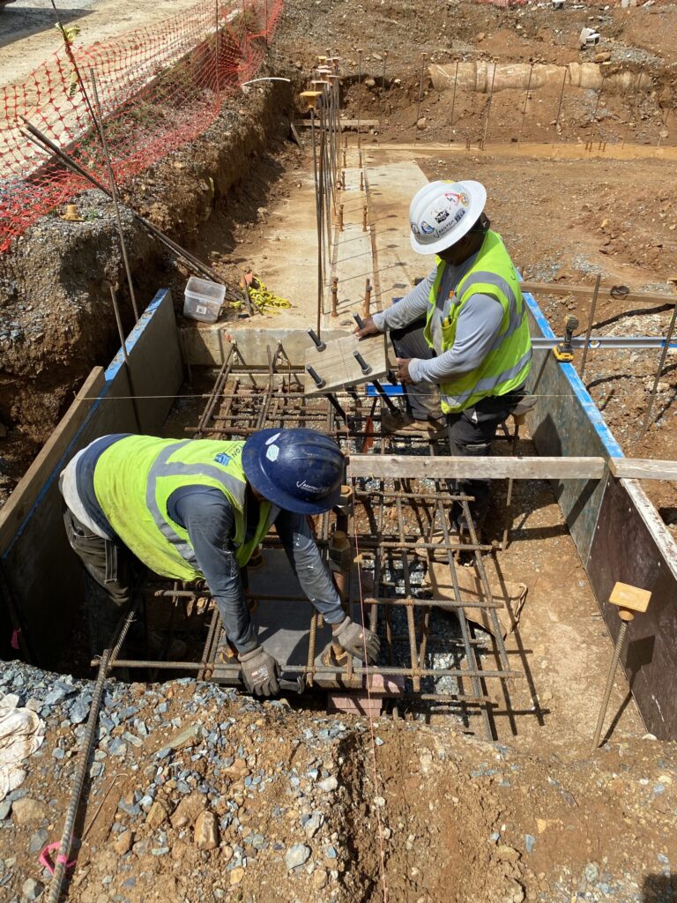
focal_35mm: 26
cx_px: 338
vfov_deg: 67.3
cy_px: 452
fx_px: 678
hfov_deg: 53.1
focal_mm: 4.25
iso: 32
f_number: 1.8
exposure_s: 1/2463
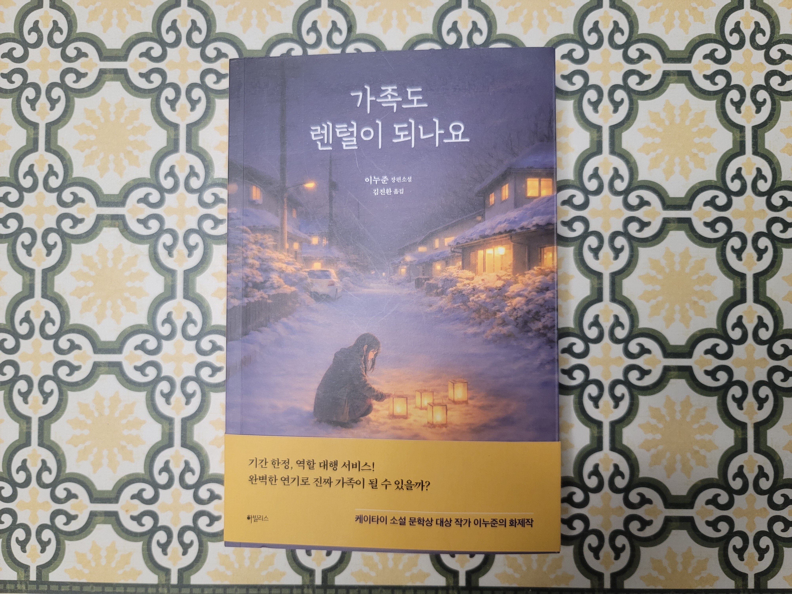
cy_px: 297
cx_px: 396
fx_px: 572
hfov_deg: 69.4
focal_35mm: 25
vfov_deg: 54.9
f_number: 1.8
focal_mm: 7
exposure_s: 1/120
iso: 320
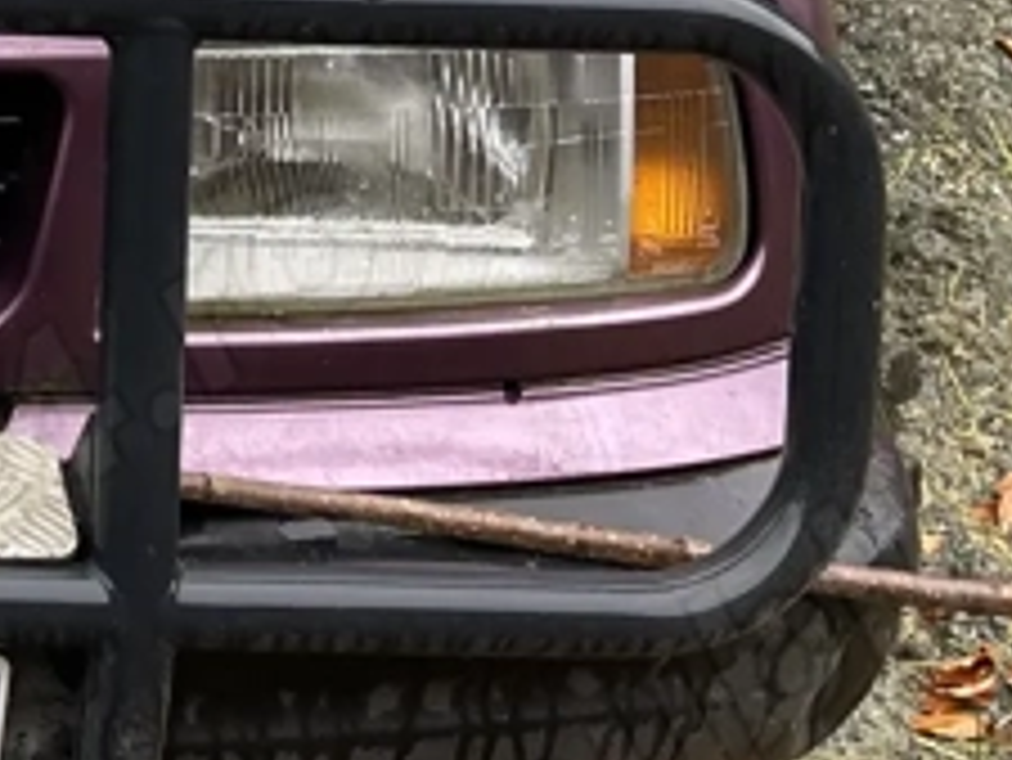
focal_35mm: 111
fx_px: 3247
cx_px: -639
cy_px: -522
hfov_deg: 15.8
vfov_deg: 12.4
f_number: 1.6
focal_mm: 5.1
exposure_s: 1/121
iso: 80
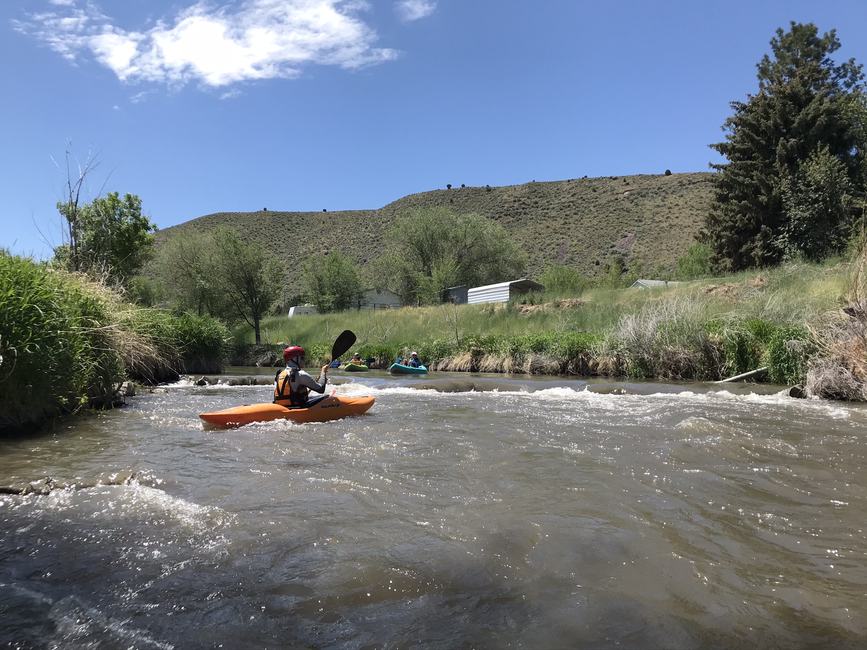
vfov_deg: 49.7
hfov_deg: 63.4
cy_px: 325
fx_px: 701
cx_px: 434
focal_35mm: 28
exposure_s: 1/2083
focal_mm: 3.99
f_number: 1.8
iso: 20
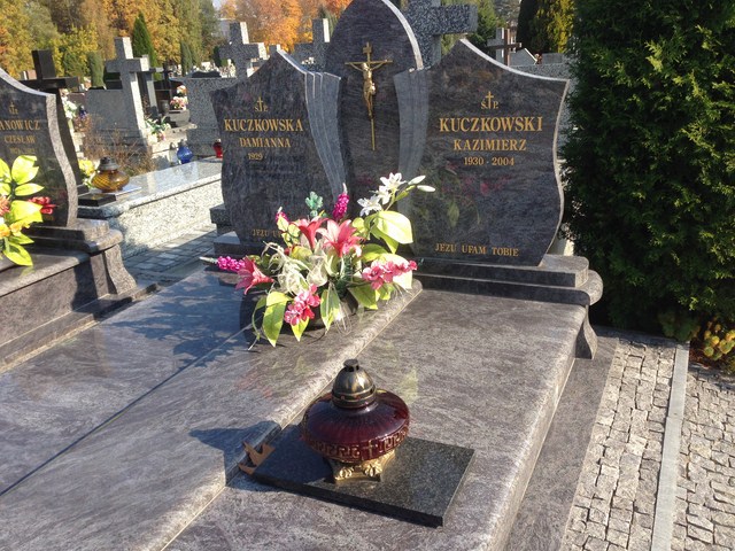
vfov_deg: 42.9
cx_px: 368
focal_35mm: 33
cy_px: 276
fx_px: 701
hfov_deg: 55.4
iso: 50
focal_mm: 4.12
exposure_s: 1/763
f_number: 2.4
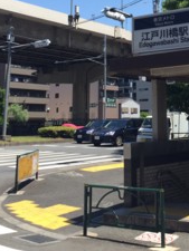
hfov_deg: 24.9
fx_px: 422
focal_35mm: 58
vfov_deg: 31.5
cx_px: 148
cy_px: 20
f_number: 2.2
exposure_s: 1/1199
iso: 32
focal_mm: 4.15
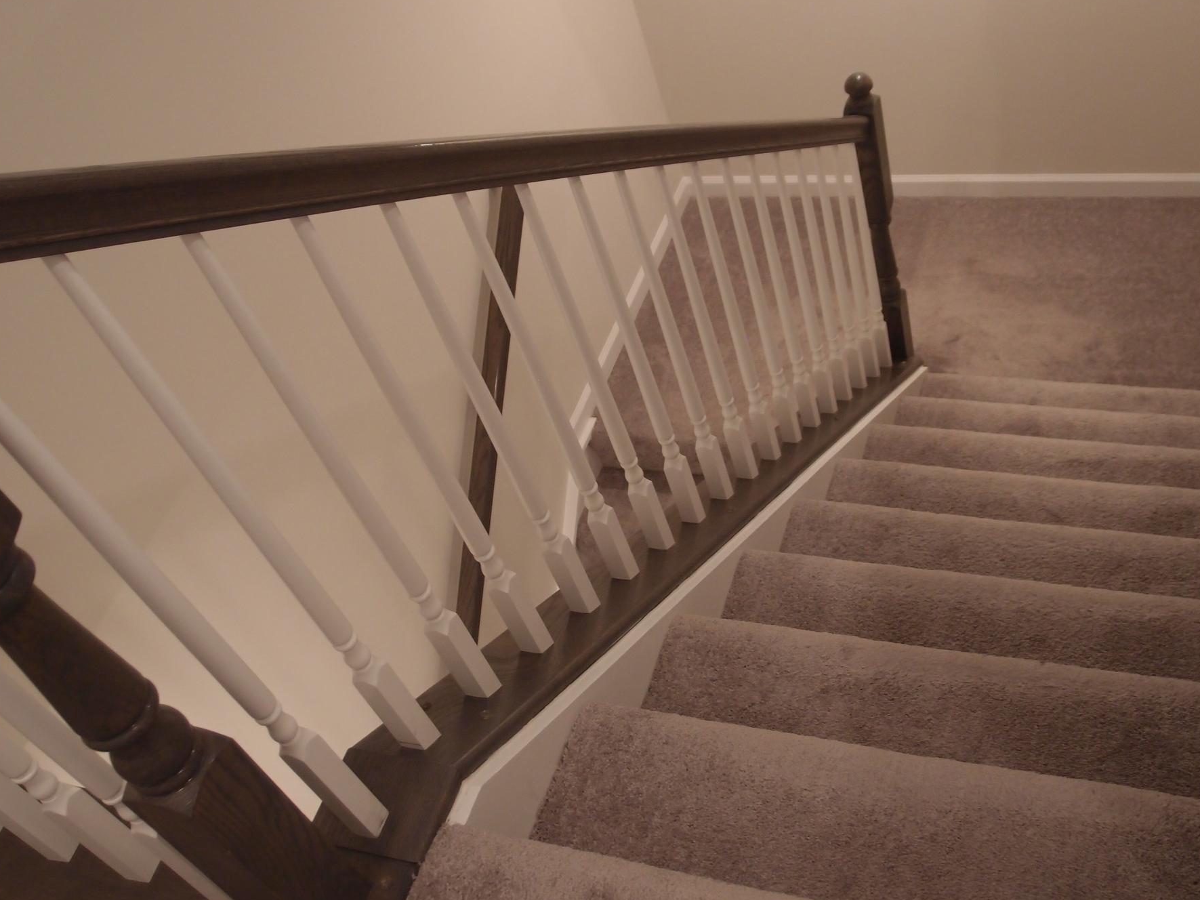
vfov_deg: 38.7
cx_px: 652
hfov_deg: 50.1
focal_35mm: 37
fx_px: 1283
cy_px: 447
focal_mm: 6.87
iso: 200
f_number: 1.9
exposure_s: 1/50
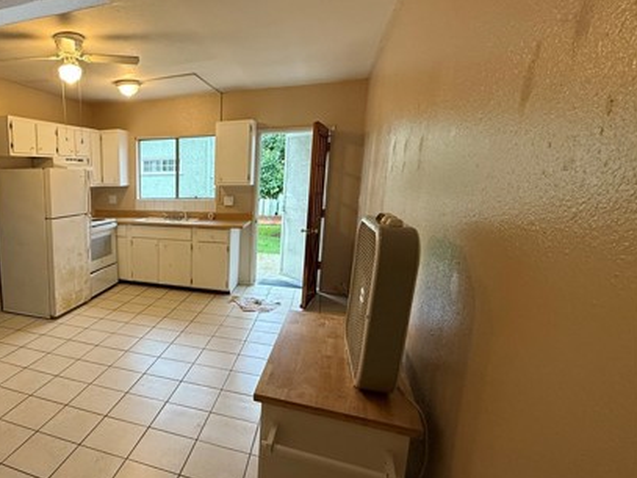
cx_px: 142
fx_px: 405
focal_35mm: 22
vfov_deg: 60.9
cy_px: 262
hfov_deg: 70.1
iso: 200
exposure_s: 1/60
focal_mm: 2.22
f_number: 2.2
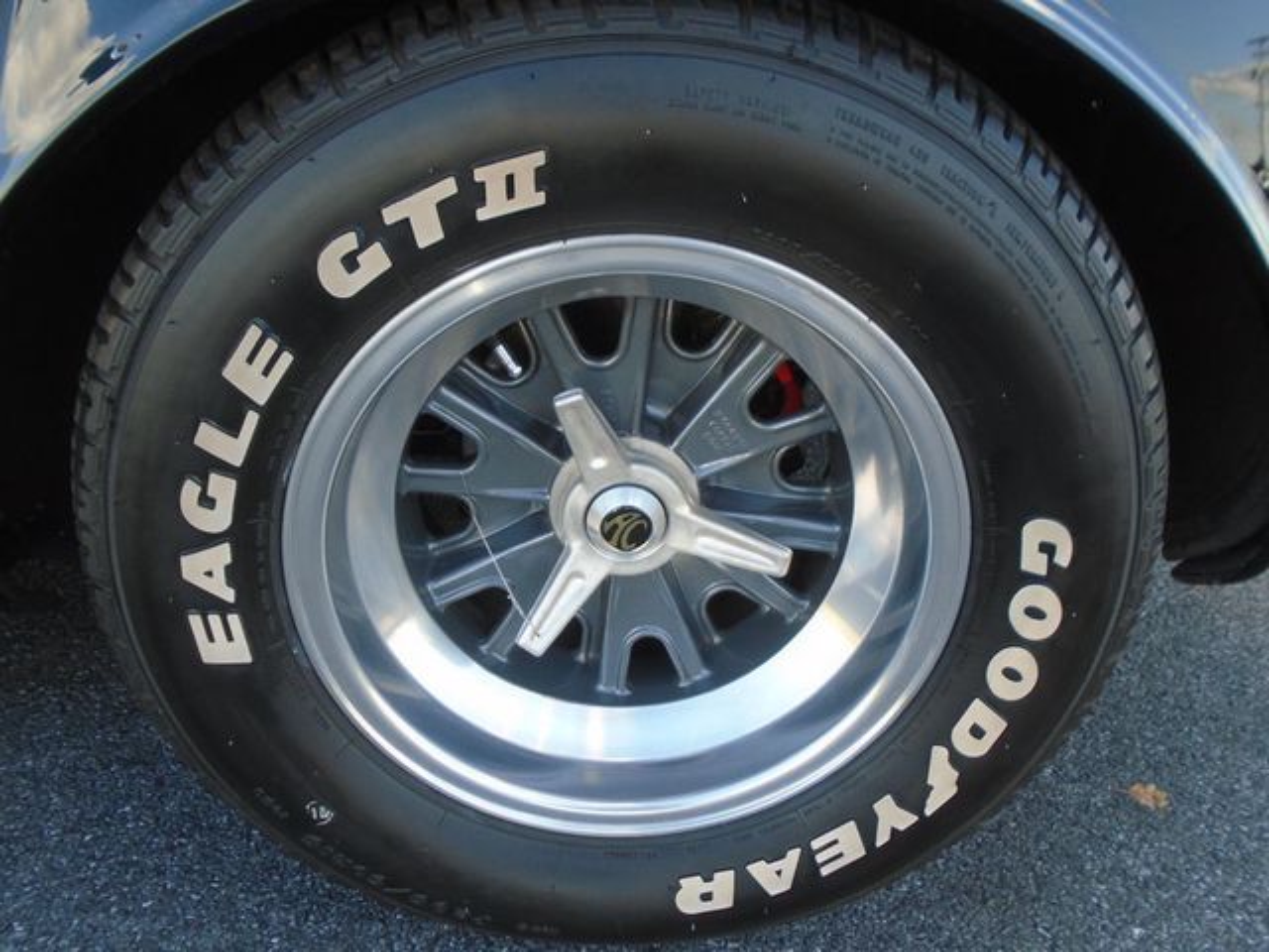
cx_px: 634
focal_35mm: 26
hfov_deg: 67.3
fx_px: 953
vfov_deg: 53.1
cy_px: 476
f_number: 3.2
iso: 100
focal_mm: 4.6
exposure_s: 1/100
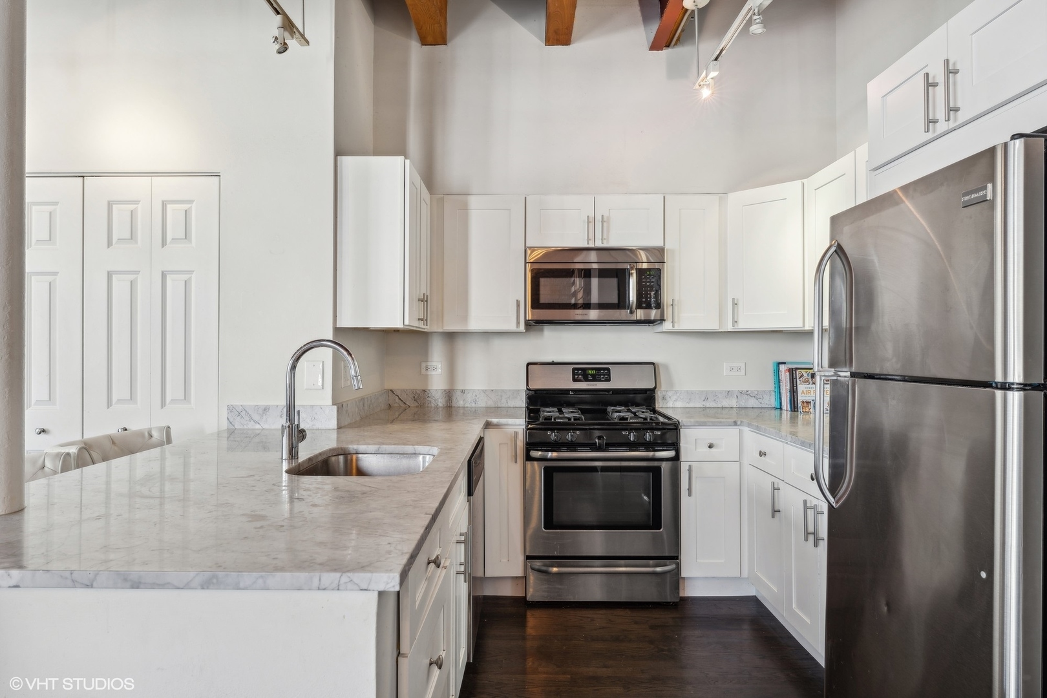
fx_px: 611
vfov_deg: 59.5
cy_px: 349
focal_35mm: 21
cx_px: 524
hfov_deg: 81.2
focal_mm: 21
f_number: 9
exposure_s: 1/2
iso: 200
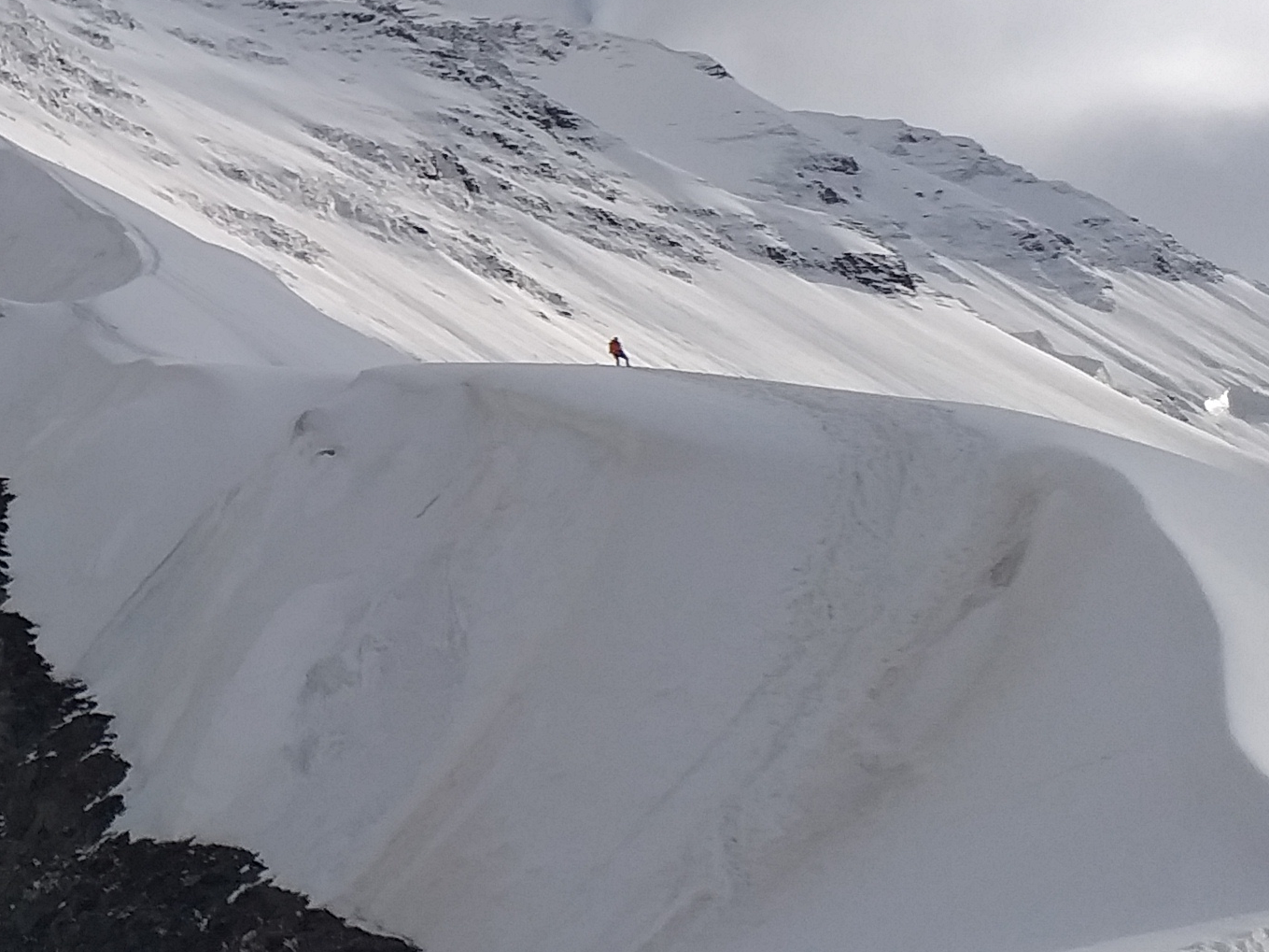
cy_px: 236
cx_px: -24
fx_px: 3006
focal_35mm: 82
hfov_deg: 22.8
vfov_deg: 17.9
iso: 40
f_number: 1.9
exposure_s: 1/3268
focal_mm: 3.6
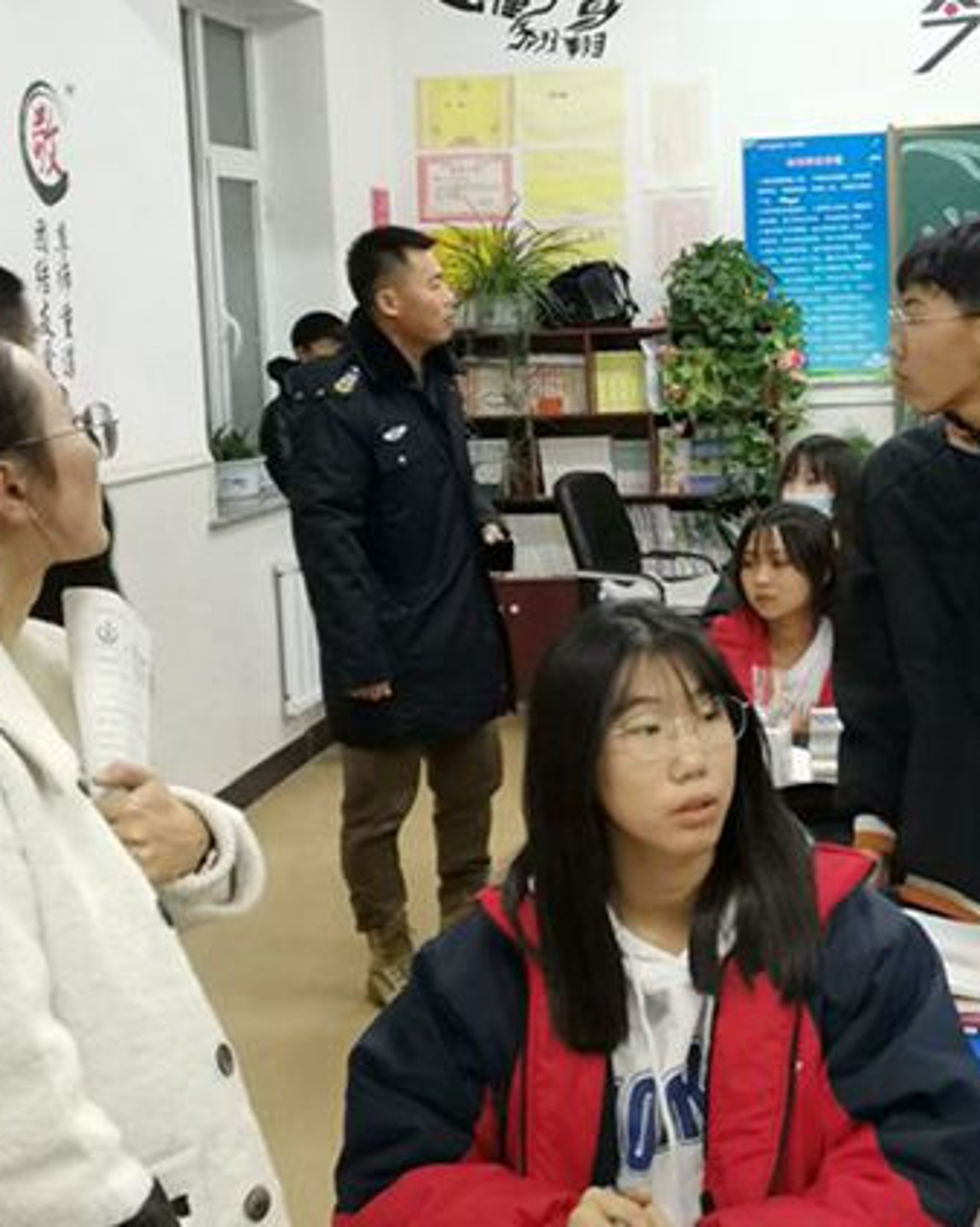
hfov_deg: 26.6
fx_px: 2068
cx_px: 589
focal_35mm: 57
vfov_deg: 33.0
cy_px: 524
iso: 200
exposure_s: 1/50
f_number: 1.8
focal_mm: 4.75
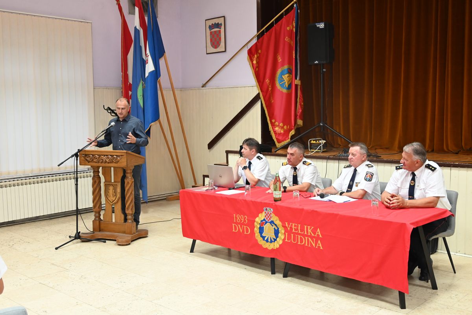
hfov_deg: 49.5
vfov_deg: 34.2
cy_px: 158
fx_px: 511
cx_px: 236
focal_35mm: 39
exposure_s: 1/60
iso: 2500
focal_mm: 39
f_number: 4
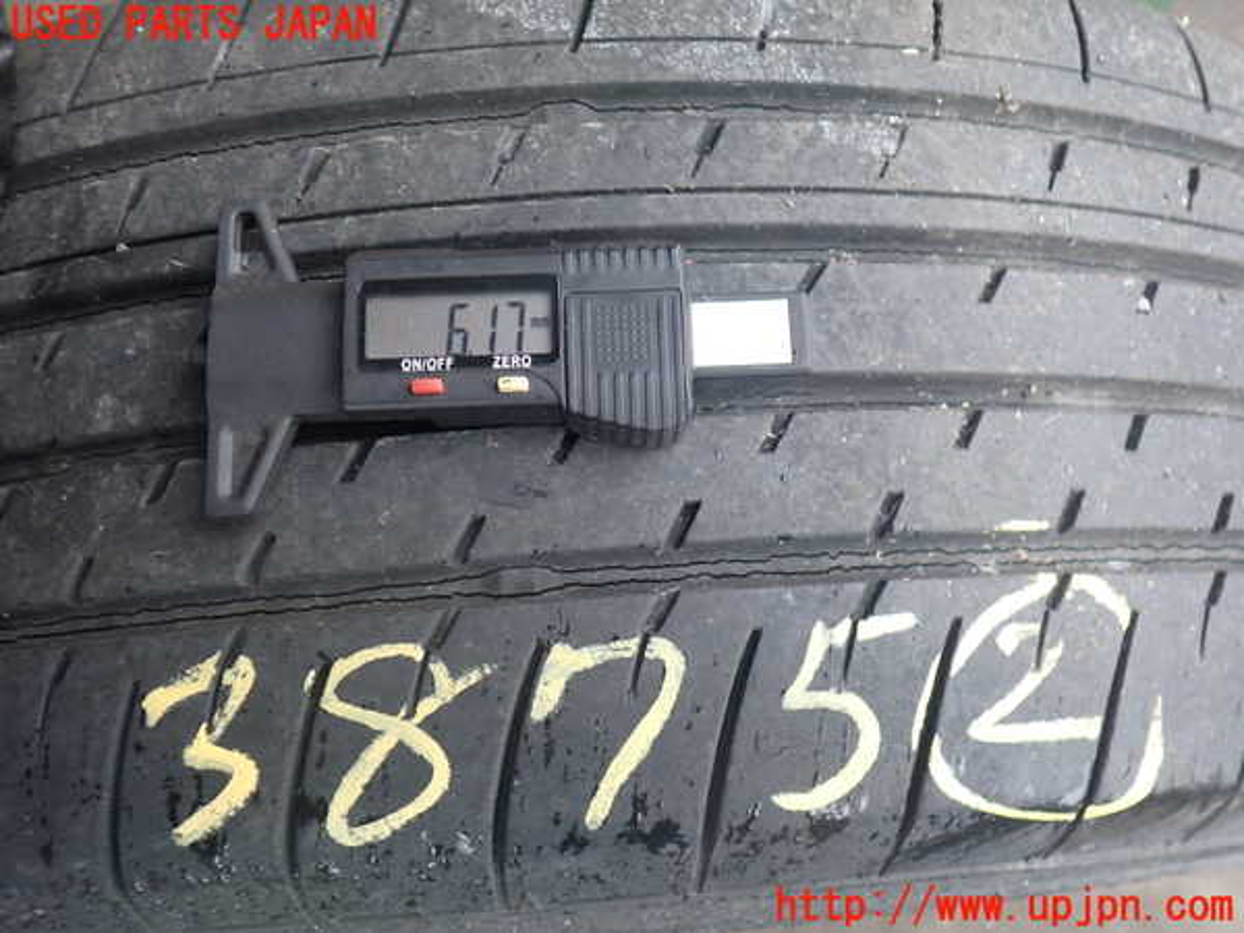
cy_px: 466
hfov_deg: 60.0
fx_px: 1078
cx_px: 622
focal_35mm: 30
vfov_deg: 46.8
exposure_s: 1/100
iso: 200
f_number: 2.3
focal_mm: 5.4
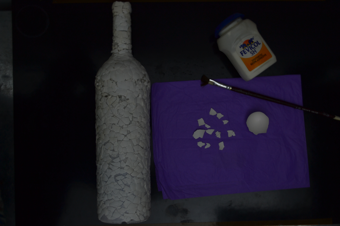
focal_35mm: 51
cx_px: 170
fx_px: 482
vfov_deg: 26.5
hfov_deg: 38.9
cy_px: 113
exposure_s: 1/4
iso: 100
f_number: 5
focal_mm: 34
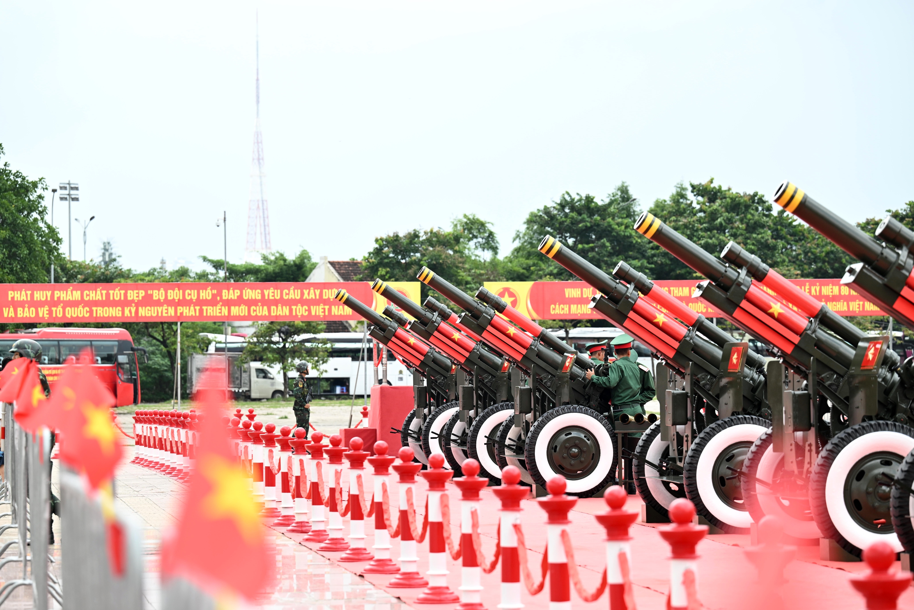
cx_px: 457
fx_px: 2793
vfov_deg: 12.5
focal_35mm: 110
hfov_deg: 18.6
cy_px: 305
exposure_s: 1/500
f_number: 4
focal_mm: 110
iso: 200
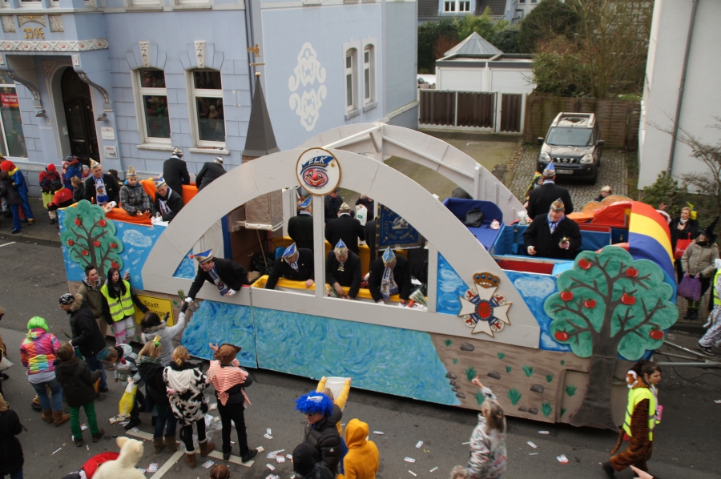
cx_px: 360
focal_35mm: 33
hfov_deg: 57.3
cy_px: 240
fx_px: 660
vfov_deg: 39.9
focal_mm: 22
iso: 125
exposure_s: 1/40
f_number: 3.5
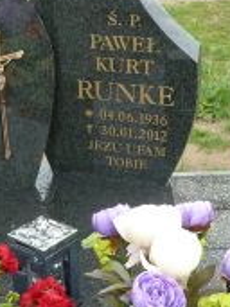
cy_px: 260
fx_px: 798
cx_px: 56
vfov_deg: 21.4
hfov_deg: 16.3
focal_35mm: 90
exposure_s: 1/250
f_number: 3.5
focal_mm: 5.3
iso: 250
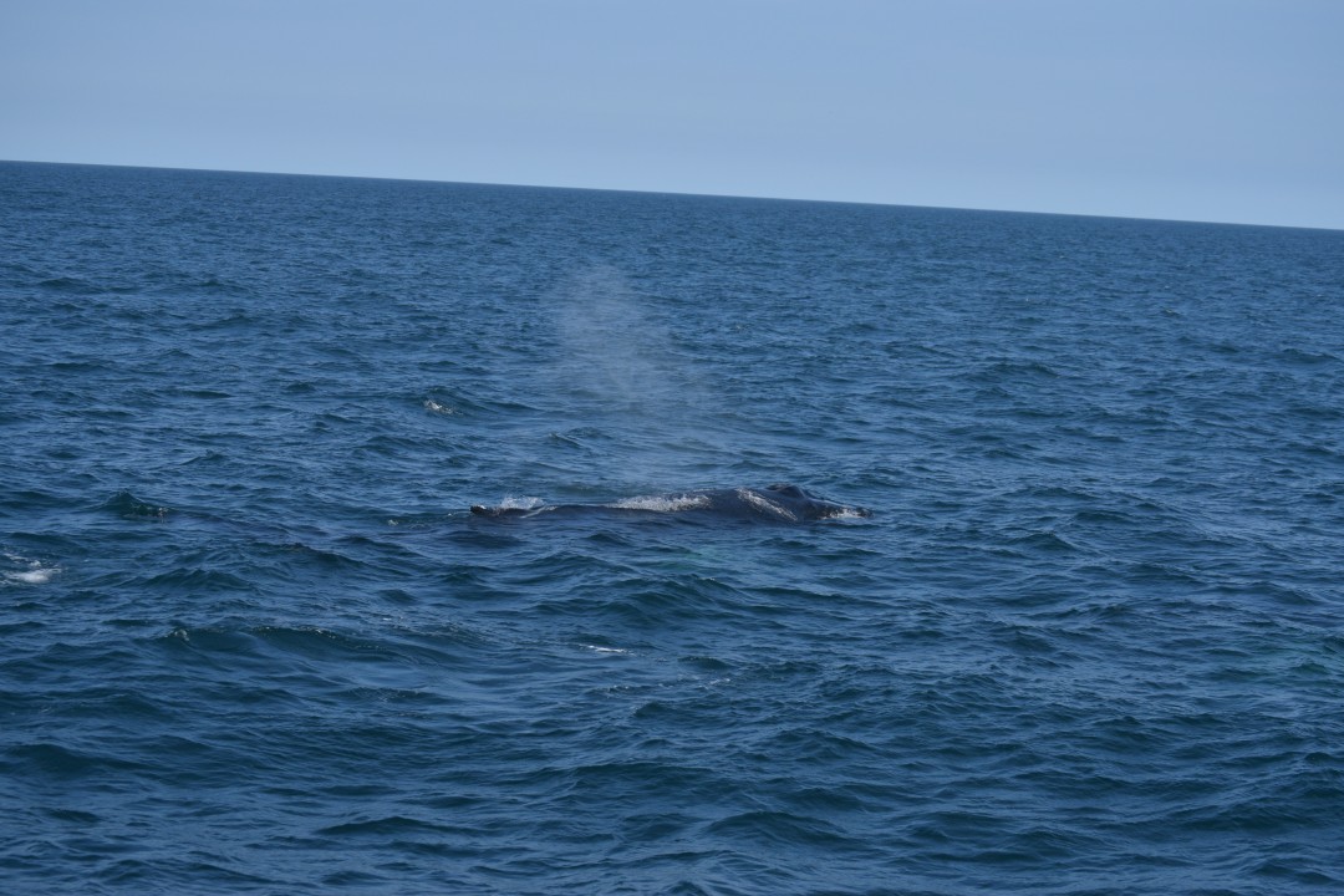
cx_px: 672
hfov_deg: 24.6
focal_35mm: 82
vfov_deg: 16.6
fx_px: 3080
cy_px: 448
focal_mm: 55
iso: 200
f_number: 5.6
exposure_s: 1/1600
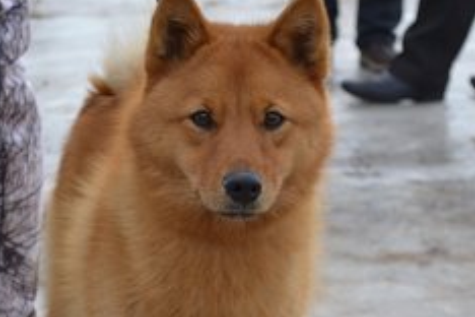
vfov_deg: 11.6
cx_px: 233
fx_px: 1557
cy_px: 200
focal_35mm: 118
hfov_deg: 17.3
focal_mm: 46
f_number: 5.3
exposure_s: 1/320
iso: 100
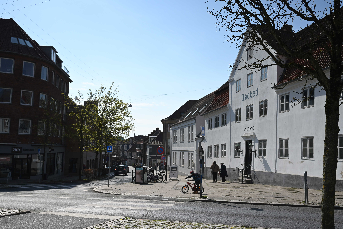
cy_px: 114
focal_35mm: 35
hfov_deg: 54.4
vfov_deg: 37.9
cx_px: 172
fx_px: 333
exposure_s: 1/8000
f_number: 5
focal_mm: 35
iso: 560
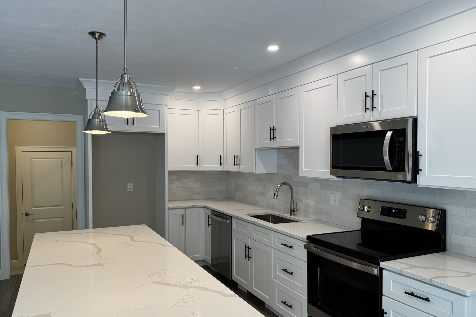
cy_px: 168
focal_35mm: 27
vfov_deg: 47.9
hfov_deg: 67.4
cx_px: 230
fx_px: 357
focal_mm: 6.76
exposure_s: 1/120
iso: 100
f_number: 1.78
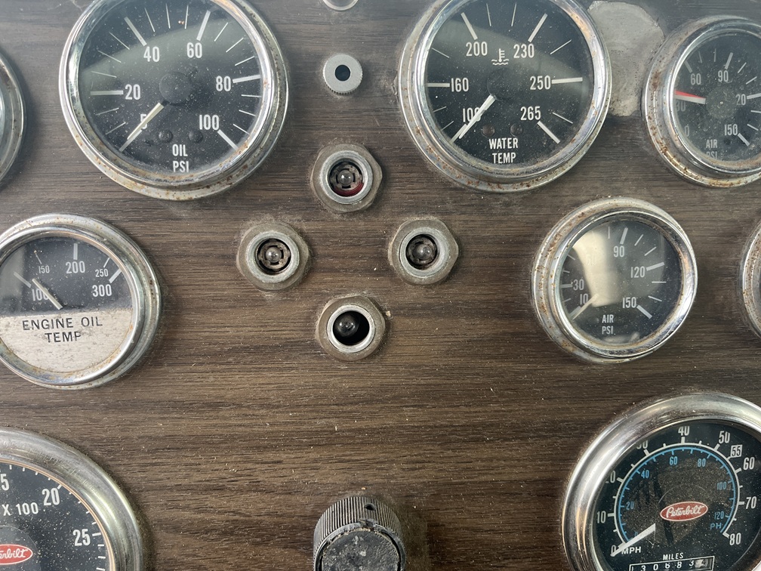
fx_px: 572
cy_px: 286
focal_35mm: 26
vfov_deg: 53.1
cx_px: 380
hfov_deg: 67.3
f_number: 1.6
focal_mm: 5.1
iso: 125
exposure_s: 1/120
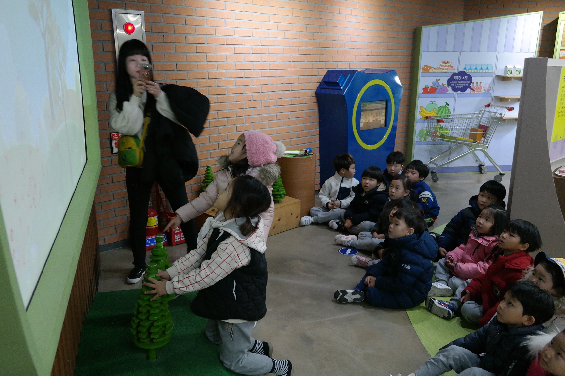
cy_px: 188
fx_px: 471
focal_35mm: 30
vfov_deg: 43.6
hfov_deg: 61.9
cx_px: 282
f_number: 3.5
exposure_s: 1/40
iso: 800
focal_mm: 20
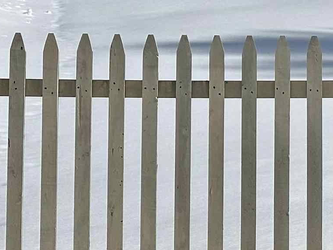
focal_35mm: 193
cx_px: 319
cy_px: -126
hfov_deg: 10.2
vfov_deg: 7.6
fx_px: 1857
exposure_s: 1/9804
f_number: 1.78
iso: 64
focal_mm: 6.86
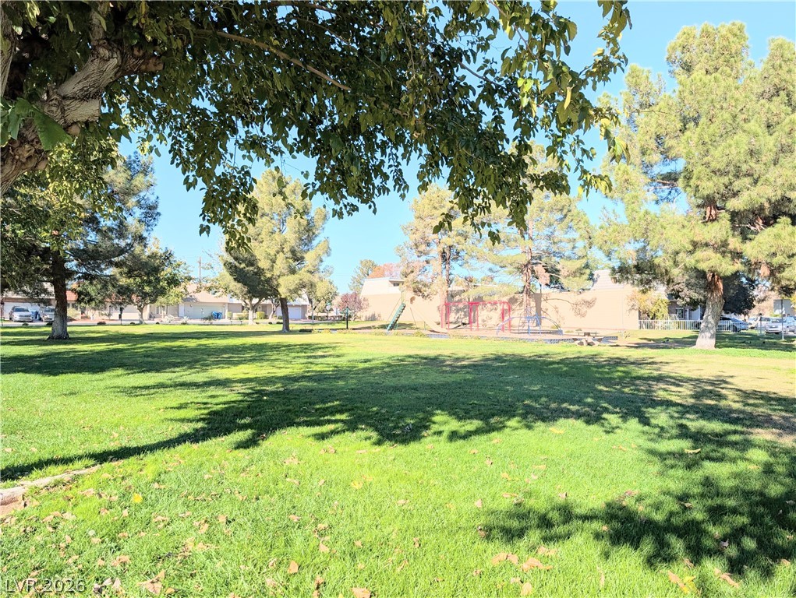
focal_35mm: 24
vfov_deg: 56.9
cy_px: 299
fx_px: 552
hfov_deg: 71.5
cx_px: 398
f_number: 1.68
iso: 21
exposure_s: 1/10638
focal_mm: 6.9
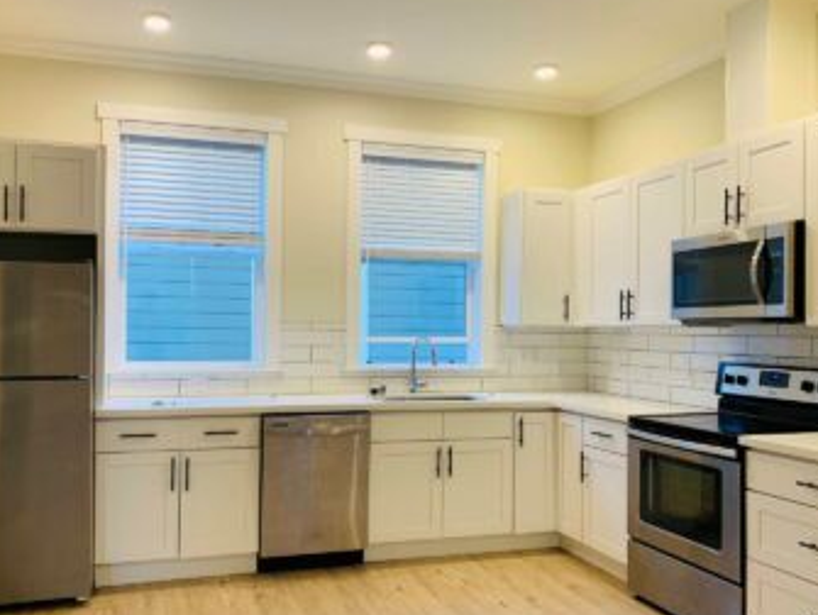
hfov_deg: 58.3
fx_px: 733
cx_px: 386
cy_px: 329
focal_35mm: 31
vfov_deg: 45.5
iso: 100
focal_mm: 4.25
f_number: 1.8
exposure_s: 1/60
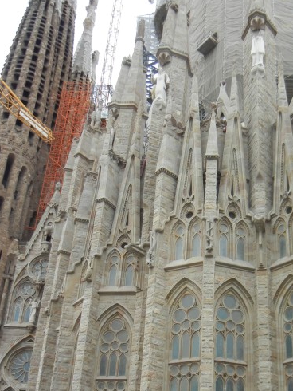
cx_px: 201
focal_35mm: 47
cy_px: 286
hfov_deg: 30.6
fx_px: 530
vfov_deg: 39.5
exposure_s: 1/285
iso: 160
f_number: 3.5
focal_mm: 5.4
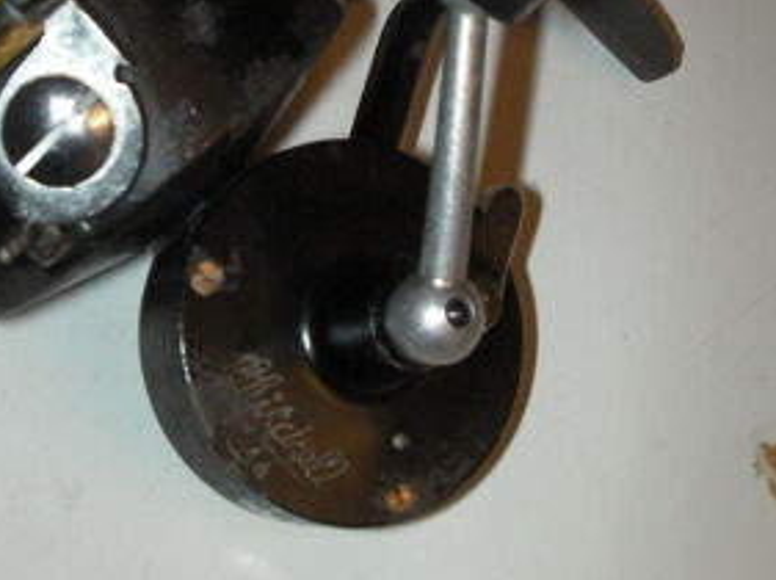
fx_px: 1455
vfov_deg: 22.3
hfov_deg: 29.6
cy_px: 135
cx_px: 249
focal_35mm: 65
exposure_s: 1/30
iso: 200
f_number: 5.6
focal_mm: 6.3
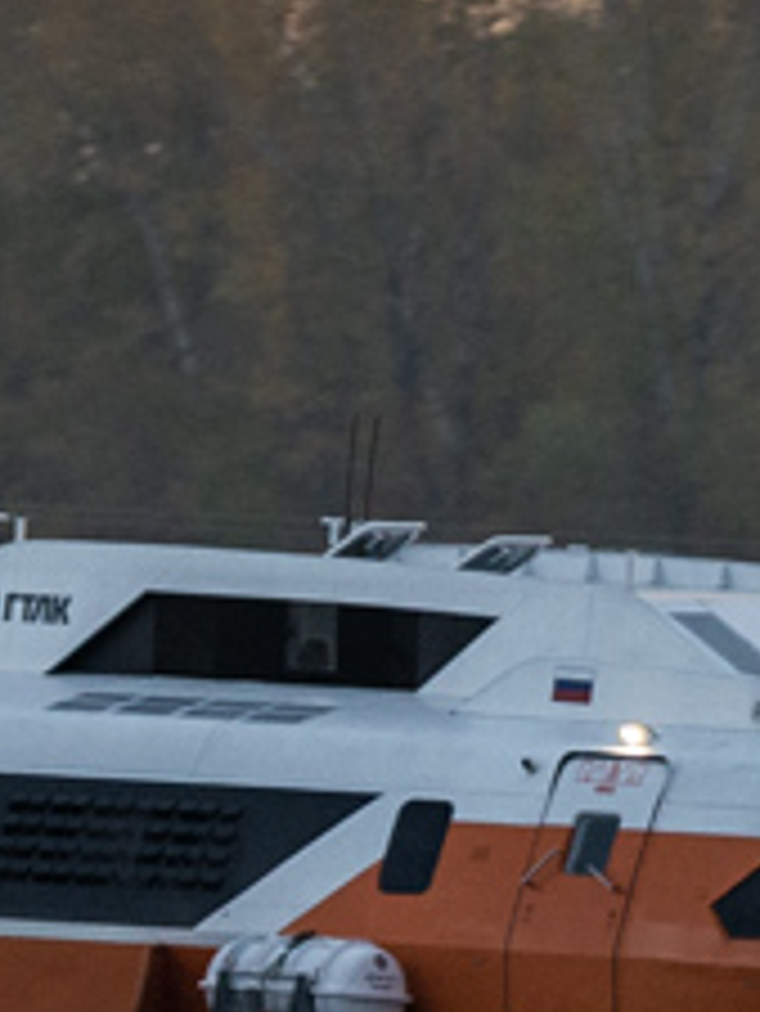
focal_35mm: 2431
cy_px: 436
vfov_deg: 0.8
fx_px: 71097
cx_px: -490
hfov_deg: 0.6
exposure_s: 1/250
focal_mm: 380
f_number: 6.3
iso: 640
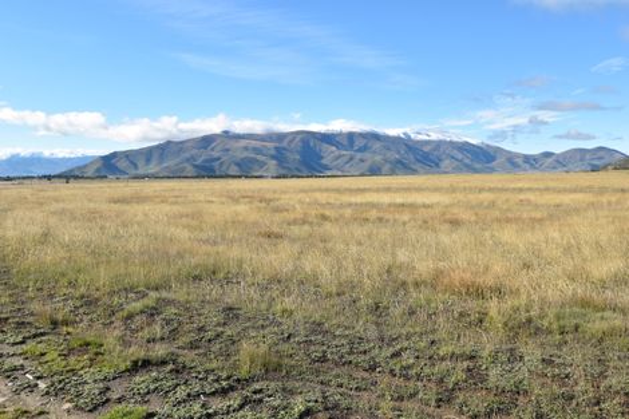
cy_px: 210
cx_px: 314
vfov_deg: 41.7
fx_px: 550
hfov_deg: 59.5
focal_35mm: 32
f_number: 10
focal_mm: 21
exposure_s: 1/400
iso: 200
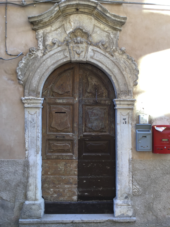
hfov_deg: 45.4
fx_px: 203
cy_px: 114
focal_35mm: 31
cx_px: 85
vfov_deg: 58.4
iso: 32
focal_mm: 3.3
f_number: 2.4
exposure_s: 1/50
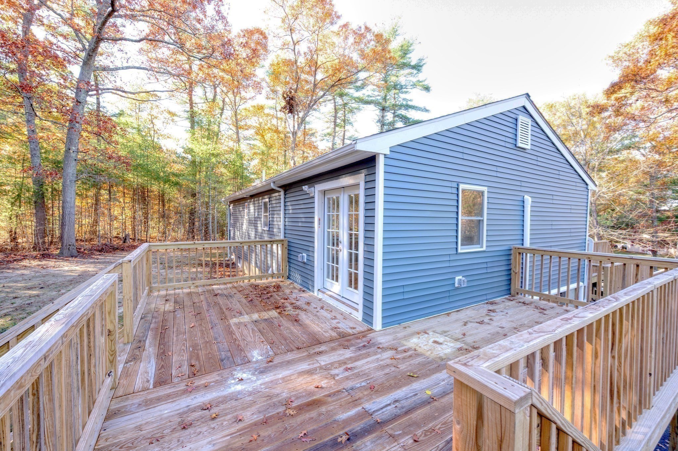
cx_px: 339
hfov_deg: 104.3
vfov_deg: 81.1
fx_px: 264
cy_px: 226
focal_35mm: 14
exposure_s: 1/6
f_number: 10
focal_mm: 14
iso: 125
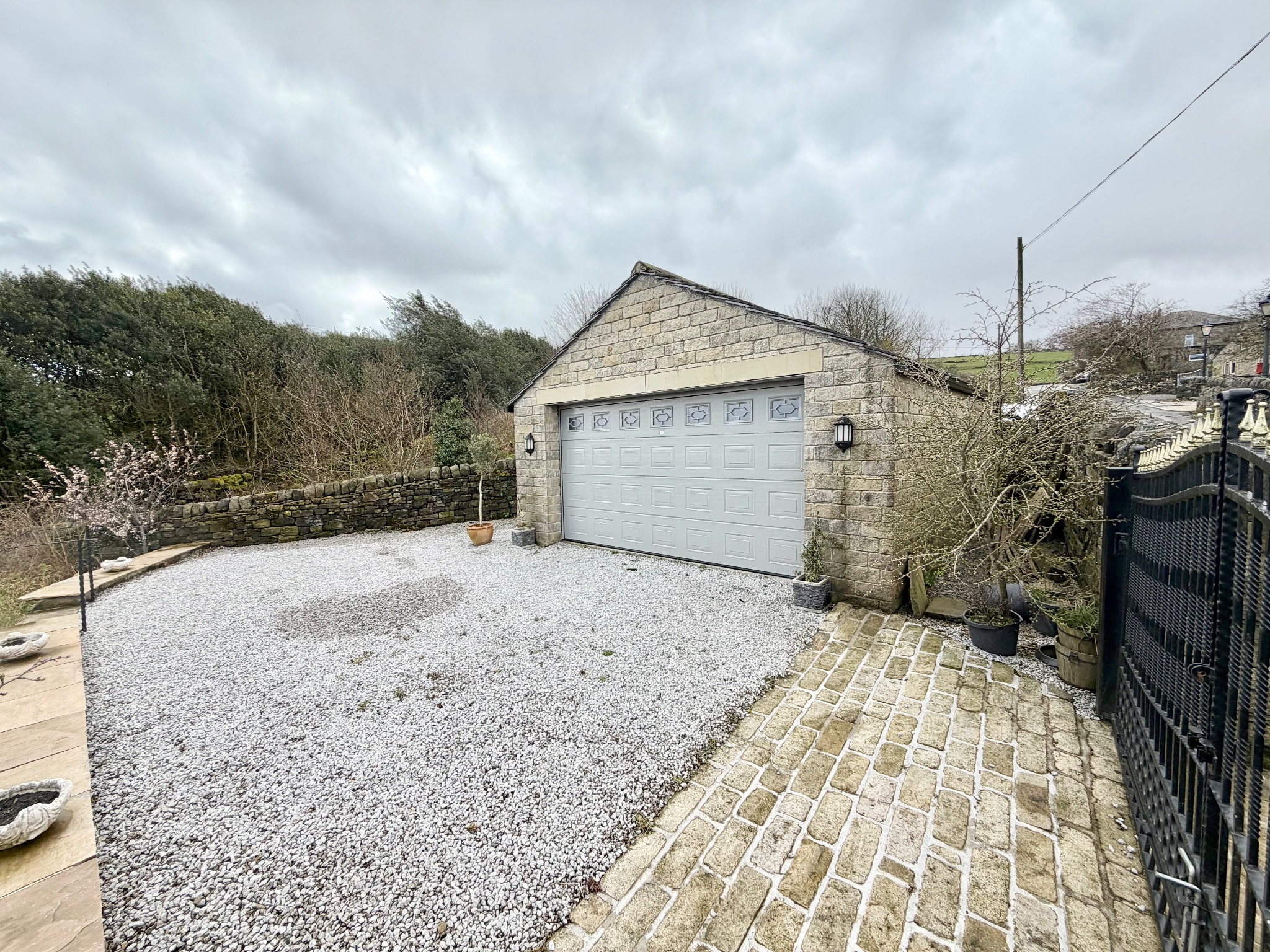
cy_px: 476
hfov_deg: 102.1
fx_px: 514
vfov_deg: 85.7
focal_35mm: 14
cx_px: 635
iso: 25
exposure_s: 1/770
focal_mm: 2.22
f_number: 2.2
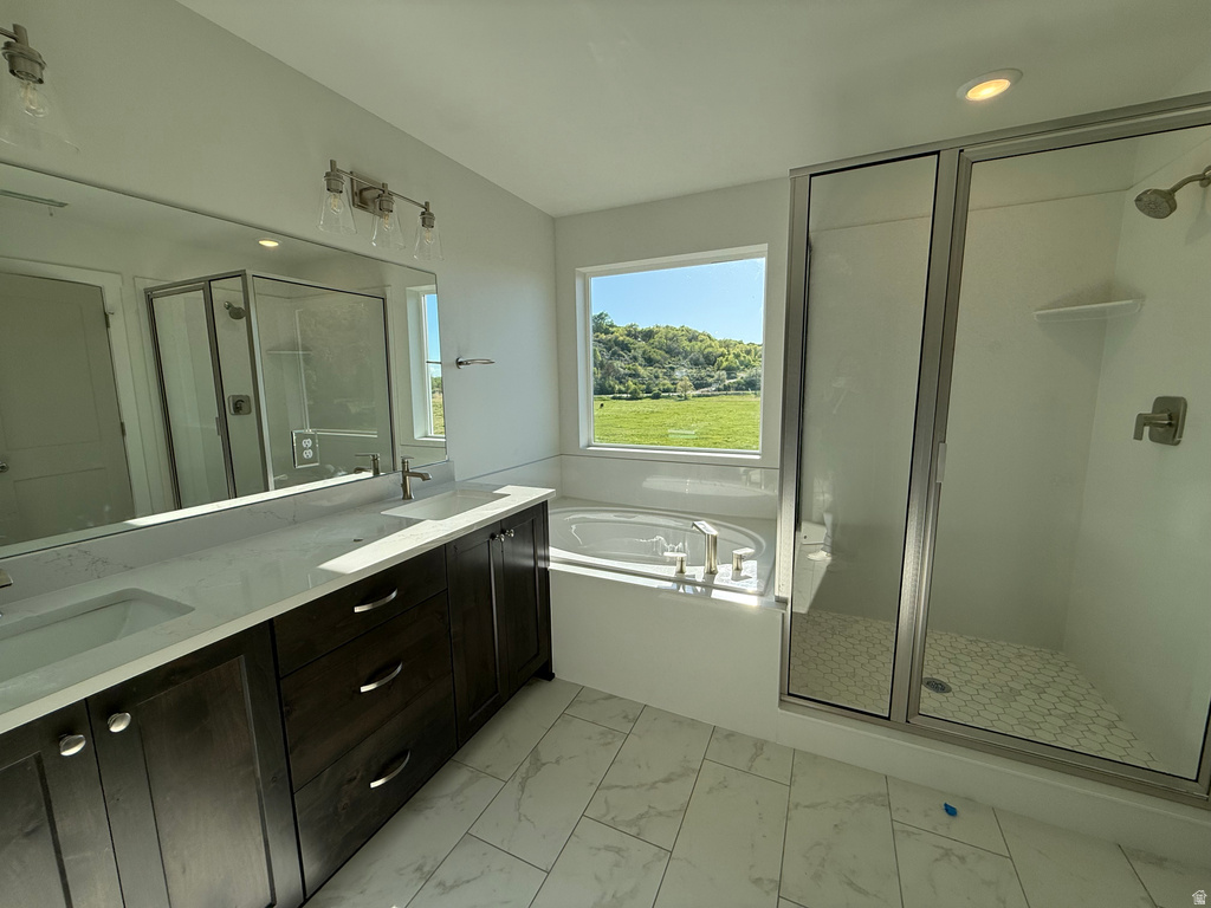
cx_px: 606
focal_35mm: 14
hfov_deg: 102.1
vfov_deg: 85.7
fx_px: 490
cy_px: 454
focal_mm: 2.22
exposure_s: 1/830
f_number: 2.2
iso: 64
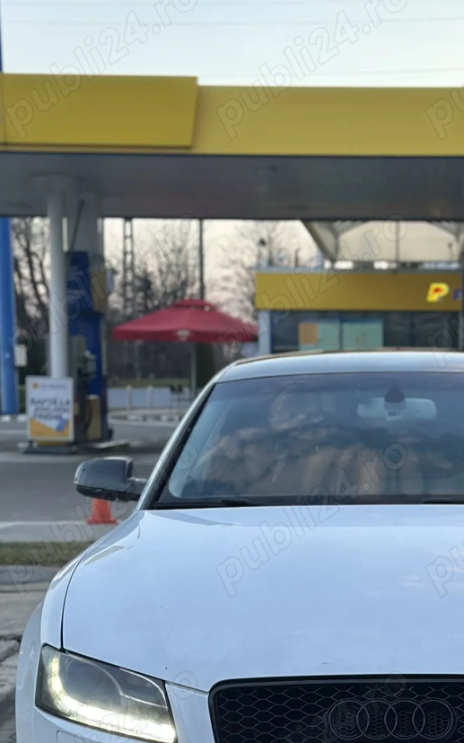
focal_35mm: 82
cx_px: 416
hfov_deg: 15.7
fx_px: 1660
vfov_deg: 24.9
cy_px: 563
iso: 64
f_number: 1.78
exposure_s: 1/164
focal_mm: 6.86
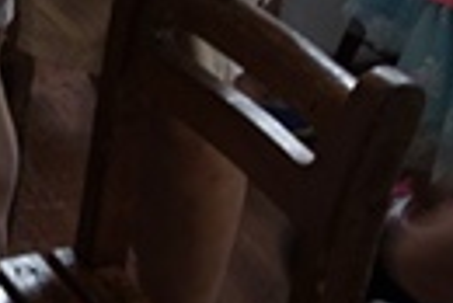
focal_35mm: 118
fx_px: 1486
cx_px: -519
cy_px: 125
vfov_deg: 11.6
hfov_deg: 13.9
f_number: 2.8
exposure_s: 1/50
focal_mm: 8.8
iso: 125
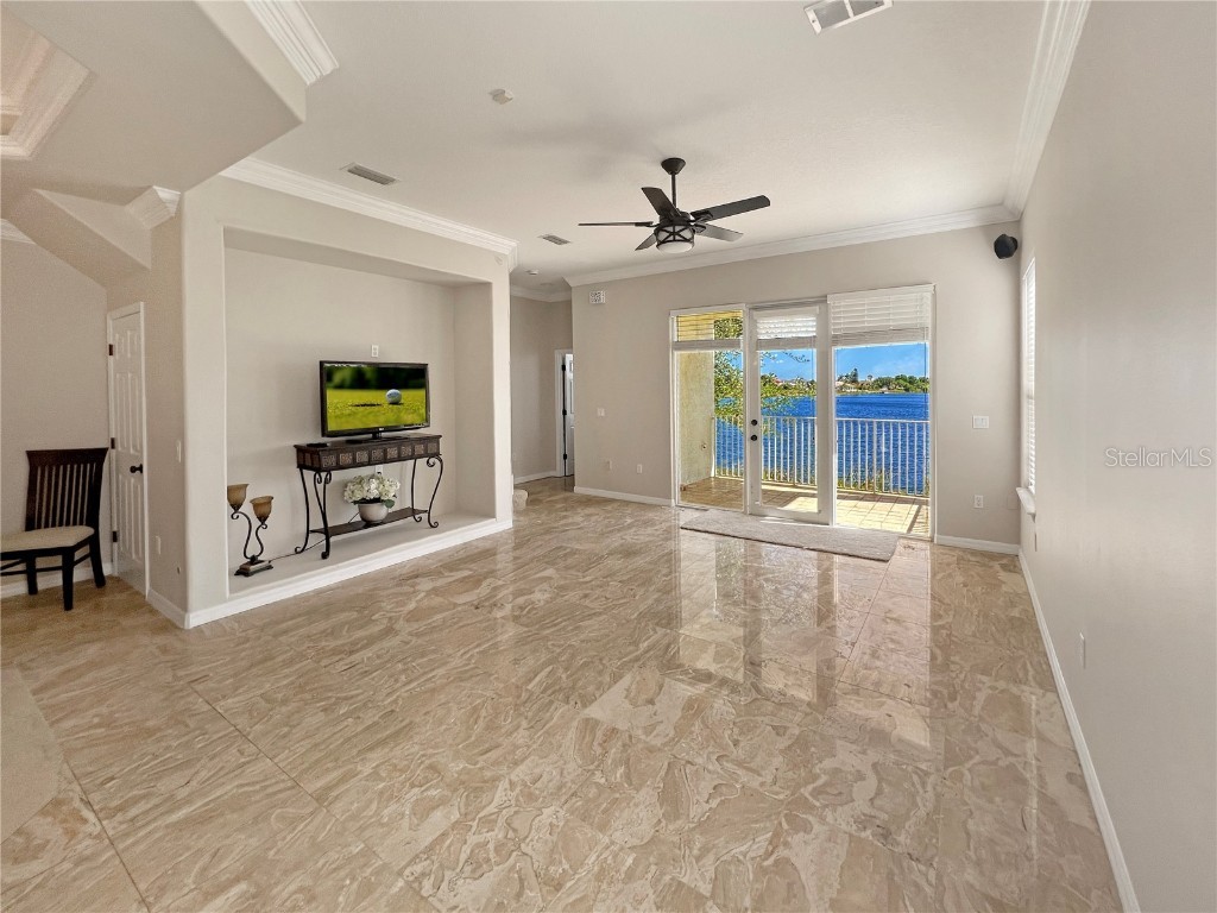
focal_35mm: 13
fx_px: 457
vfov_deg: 89.9
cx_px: 608
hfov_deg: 106.2
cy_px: 456
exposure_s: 1/239
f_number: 1.8
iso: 32
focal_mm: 1.57
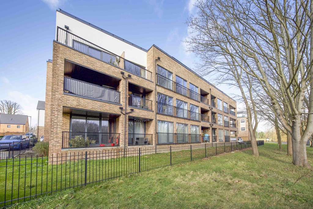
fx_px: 122
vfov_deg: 81.3
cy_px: 104
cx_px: 156
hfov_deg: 104.2
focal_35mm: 14
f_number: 9
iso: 250
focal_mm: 14
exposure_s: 1/250
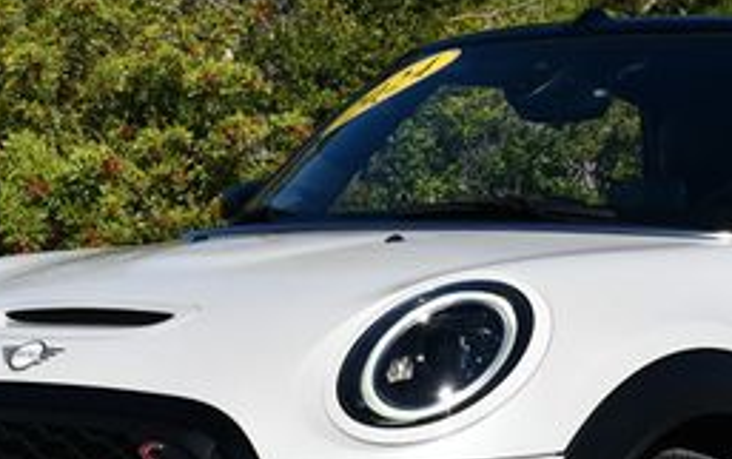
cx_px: 553
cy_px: 325
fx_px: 2835
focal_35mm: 142
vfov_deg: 9.2
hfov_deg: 14.7
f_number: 10
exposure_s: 1/400
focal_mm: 28
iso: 100
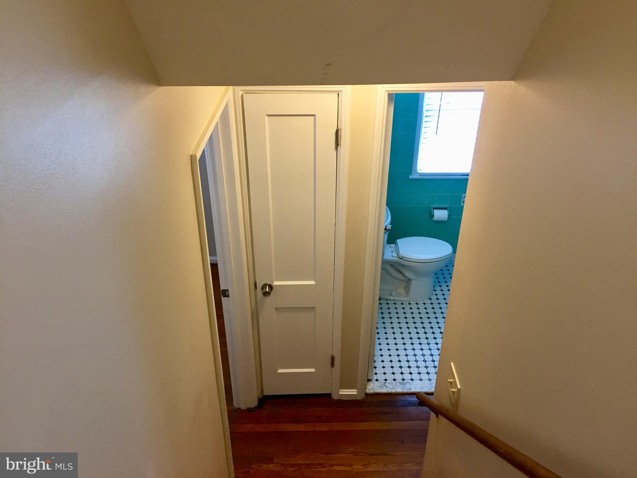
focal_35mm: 29
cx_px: 318
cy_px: 239
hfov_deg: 61.7
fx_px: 534
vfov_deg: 48.2
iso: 50
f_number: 2.2
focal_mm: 4.15
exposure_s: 1/30
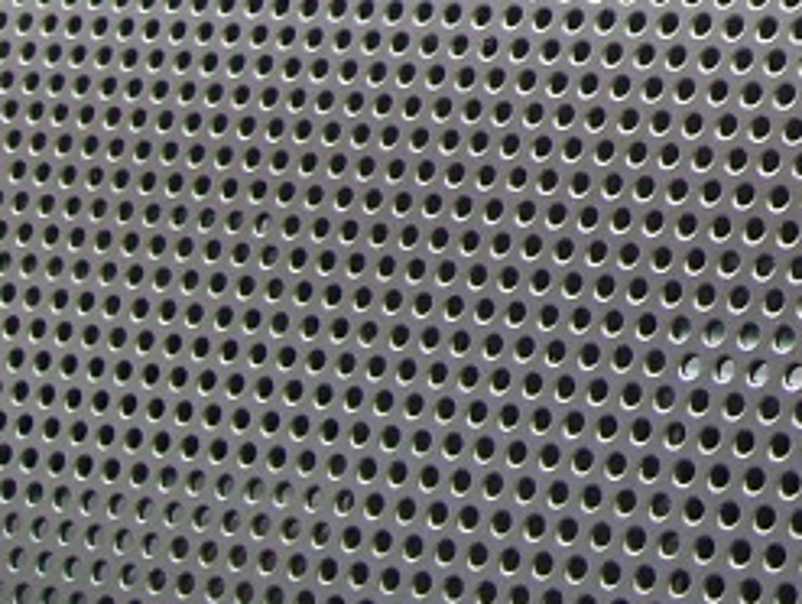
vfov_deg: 9.4
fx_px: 3457
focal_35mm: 149
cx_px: 1432
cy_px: -598
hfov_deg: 12.2
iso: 100
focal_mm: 6
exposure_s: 1/60
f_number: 2.8
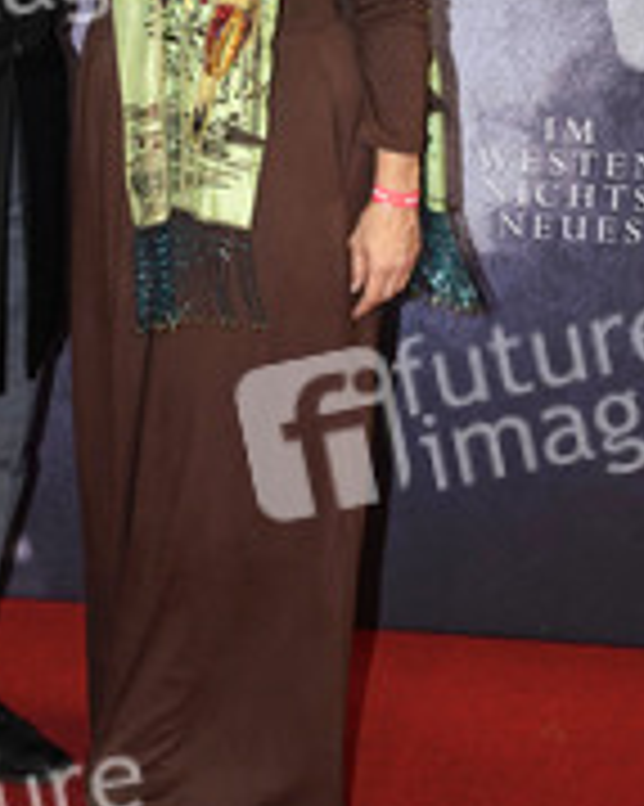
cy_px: 189
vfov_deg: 22.5
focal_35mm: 84
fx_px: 2003
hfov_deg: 18.0
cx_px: 59
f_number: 5.6
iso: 640
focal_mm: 40
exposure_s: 1/200
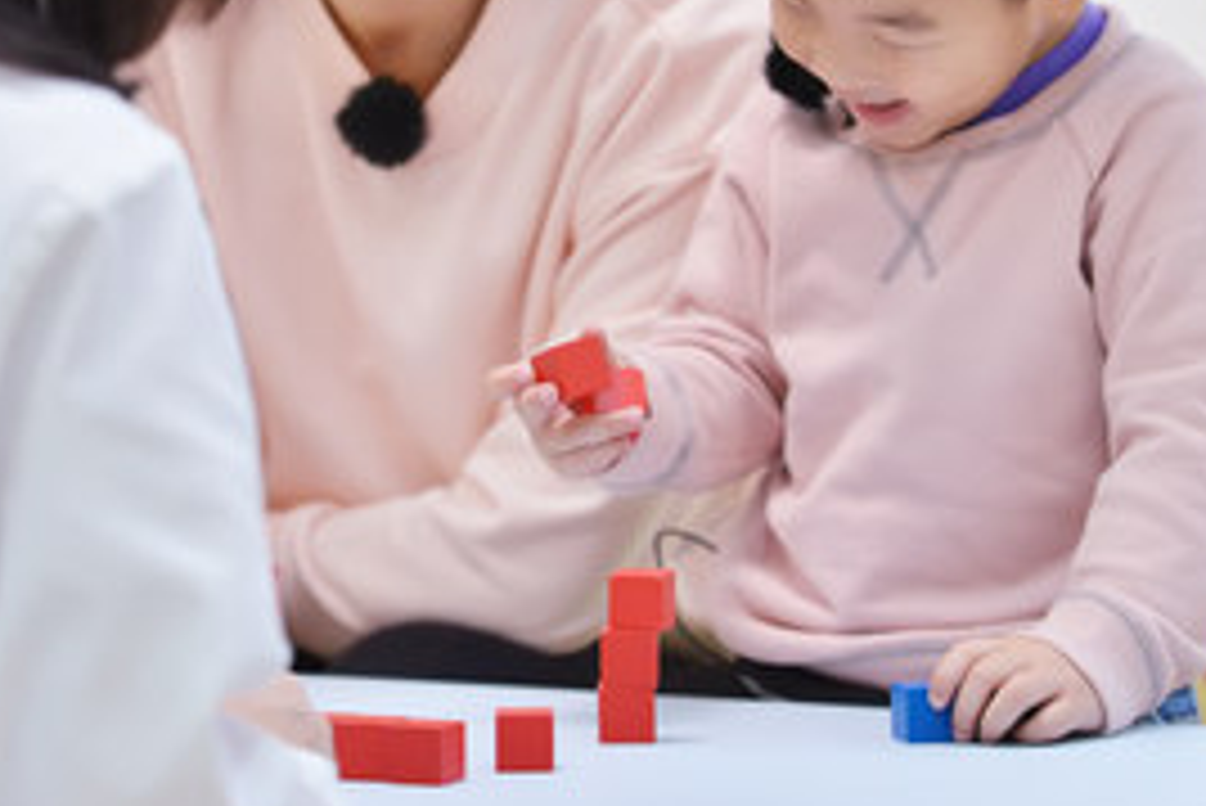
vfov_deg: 6.1
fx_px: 7508
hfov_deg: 9.2
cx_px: 486
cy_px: 108
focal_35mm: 224
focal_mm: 120
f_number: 3.2
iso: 1600
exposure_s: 1/200
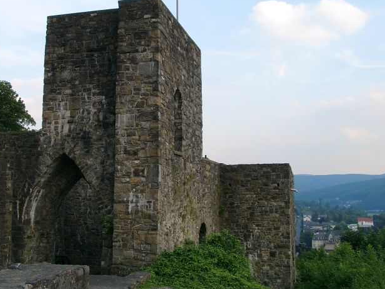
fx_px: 490
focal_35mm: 44
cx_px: 151
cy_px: 103
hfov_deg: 42.7
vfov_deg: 32.7
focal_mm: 7.13
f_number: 4
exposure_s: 1/249
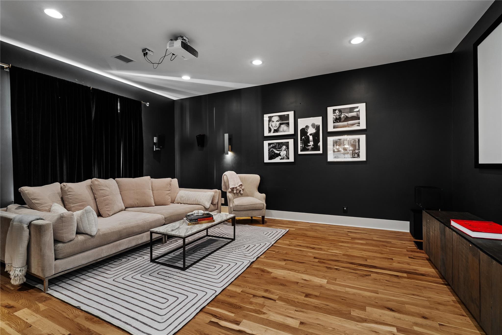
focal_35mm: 16
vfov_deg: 73.7
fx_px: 223
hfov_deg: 96.7
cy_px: 168
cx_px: 251
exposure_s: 1.3
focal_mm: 16
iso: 200
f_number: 9
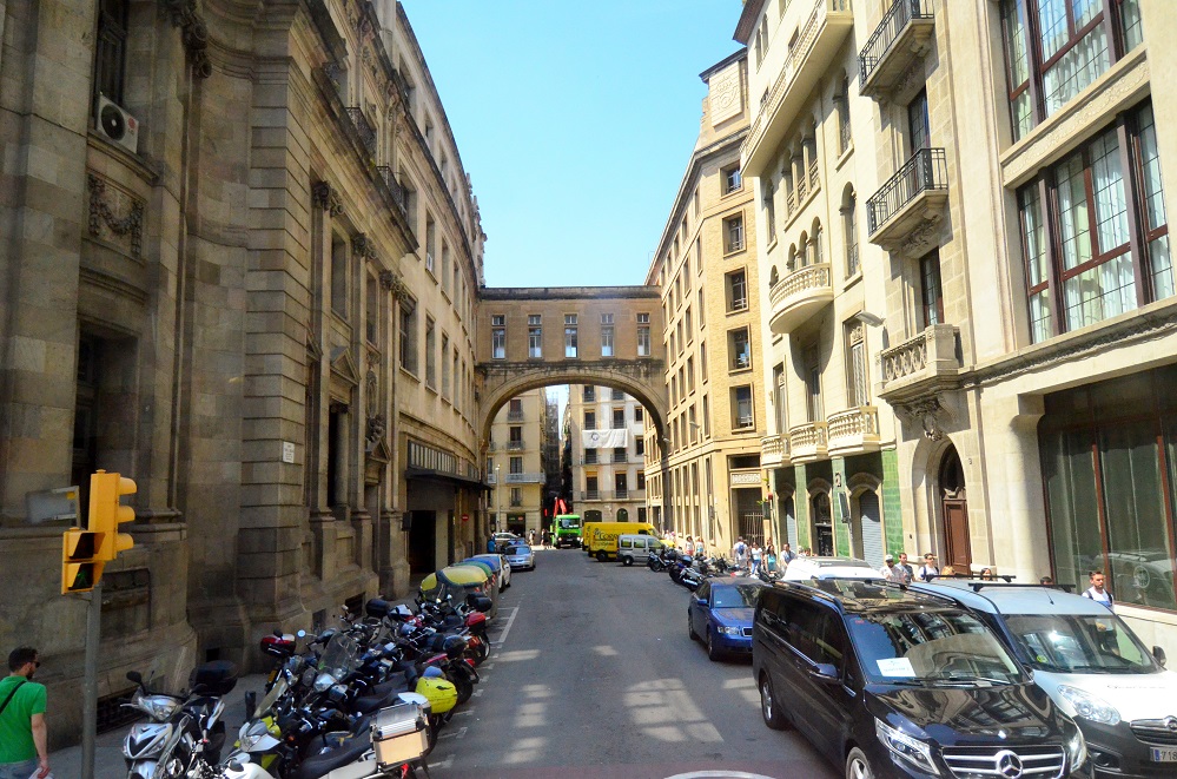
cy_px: 390
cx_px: 588
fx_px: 783
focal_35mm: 24
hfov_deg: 73.9
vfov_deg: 52.9
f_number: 4.5
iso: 3200
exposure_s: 1/4000
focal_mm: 16
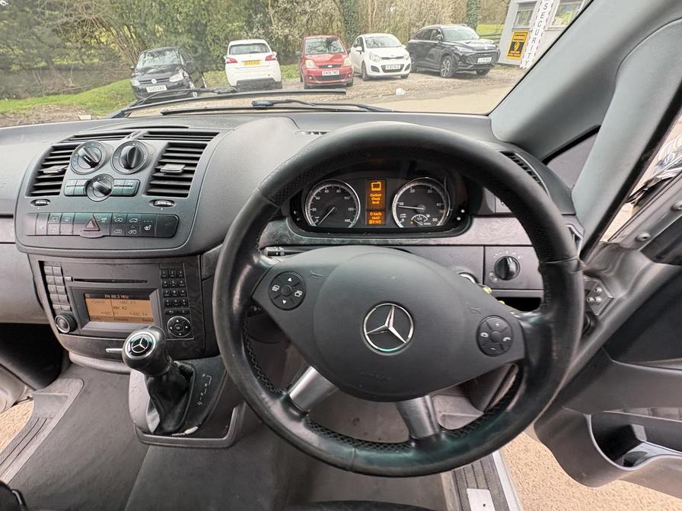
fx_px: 276
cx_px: 341
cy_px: 256
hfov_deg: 102.1
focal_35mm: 14
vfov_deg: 85.7
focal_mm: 2.22
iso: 200
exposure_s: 1/99
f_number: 2.2
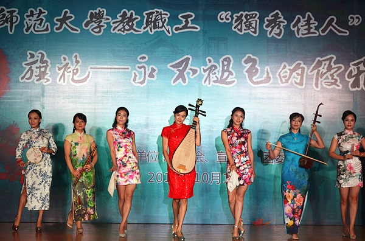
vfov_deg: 17.4
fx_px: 788
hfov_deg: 26.1
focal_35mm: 78
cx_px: 182
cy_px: 120
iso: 200
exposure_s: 1/80
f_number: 5.6
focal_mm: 52
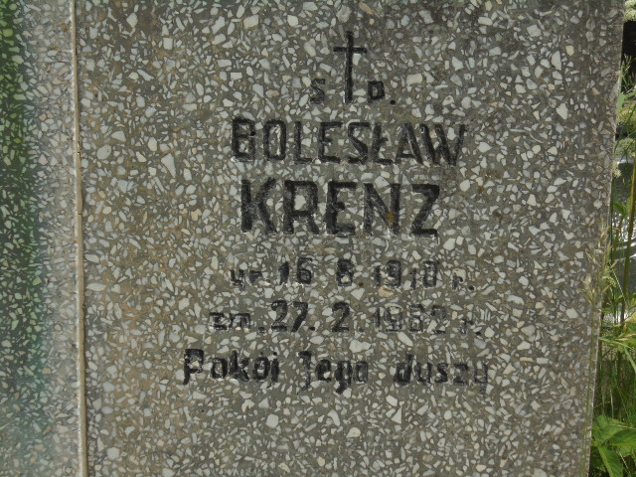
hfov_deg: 20.9
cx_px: 318
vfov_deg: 15.7
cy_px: 238
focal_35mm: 94
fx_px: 1727
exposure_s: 1/640
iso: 100
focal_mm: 16.9
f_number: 4.7
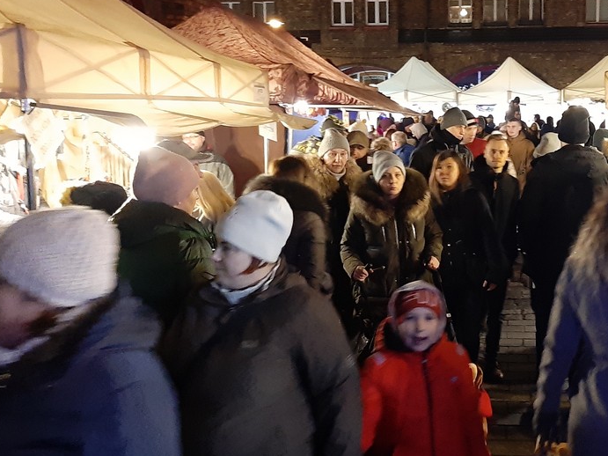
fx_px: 755
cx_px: 421
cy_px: 183
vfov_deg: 33.5
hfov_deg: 43.0
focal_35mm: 43
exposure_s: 1/20
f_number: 1.7
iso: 640
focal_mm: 3.93
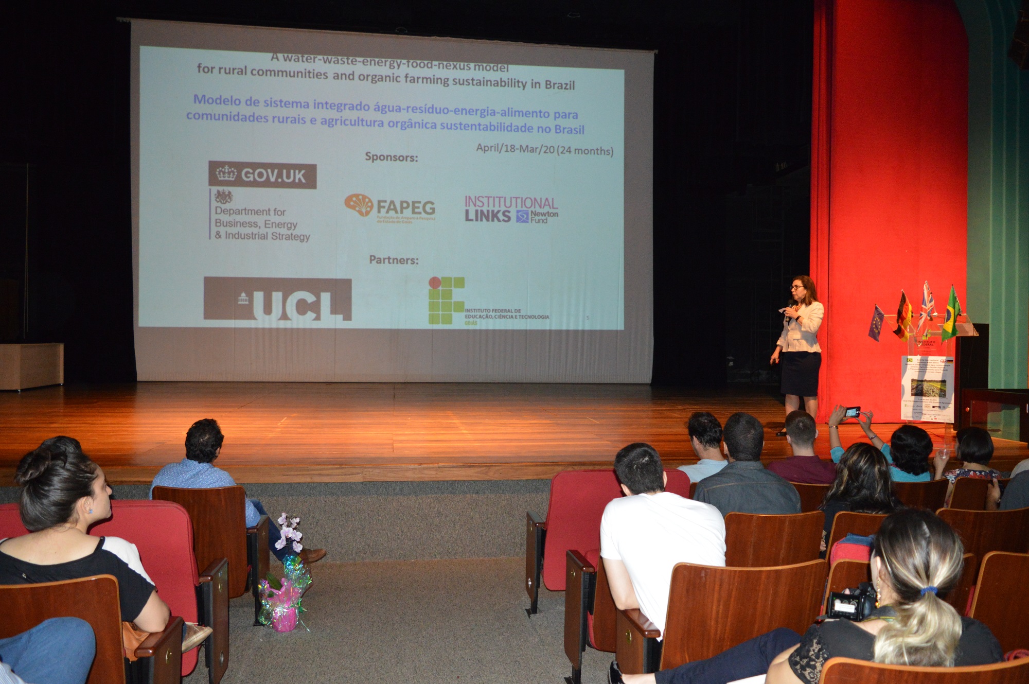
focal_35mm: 27
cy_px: 342
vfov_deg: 47.8
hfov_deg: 67.4
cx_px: 514
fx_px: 771
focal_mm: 18
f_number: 3.5
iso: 2000
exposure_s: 1/60
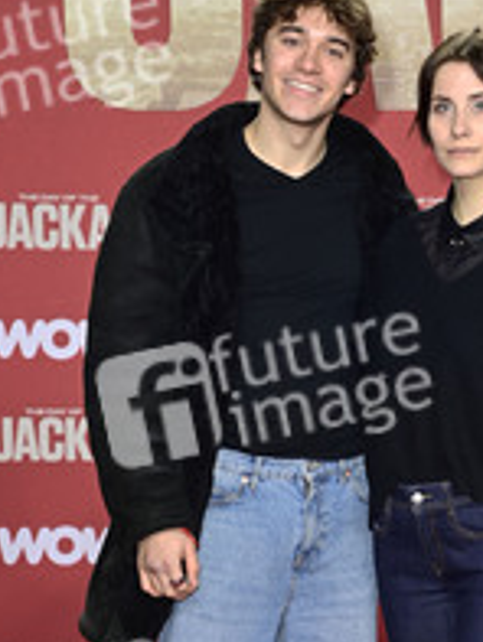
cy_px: 554
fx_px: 2360
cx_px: 359
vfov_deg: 15.4
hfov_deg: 11.7
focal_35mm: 127
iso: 640
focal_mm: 65
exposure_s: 1/250
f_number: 5
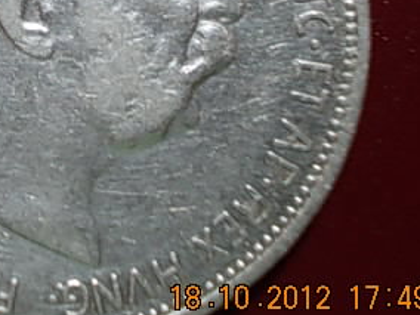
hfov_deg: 19.7
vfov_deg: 15.1
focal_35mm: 97
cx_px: 3
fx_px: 1177
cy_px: 27
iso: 200
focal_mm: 6.1
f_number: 3.3
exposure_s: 1/13
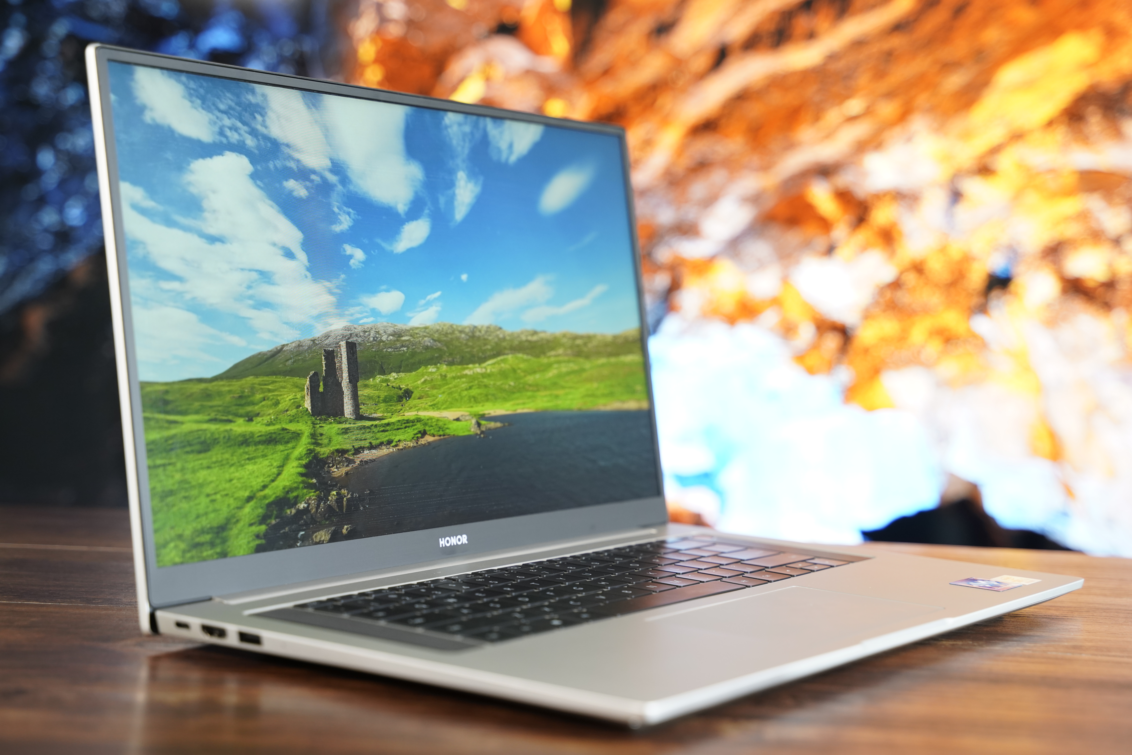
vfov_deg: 23.4
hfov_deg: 34.5
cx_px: 566
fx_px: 1824
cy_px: 378
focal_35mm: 58
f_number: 4
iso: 1000
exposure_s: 1/60
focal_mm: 58
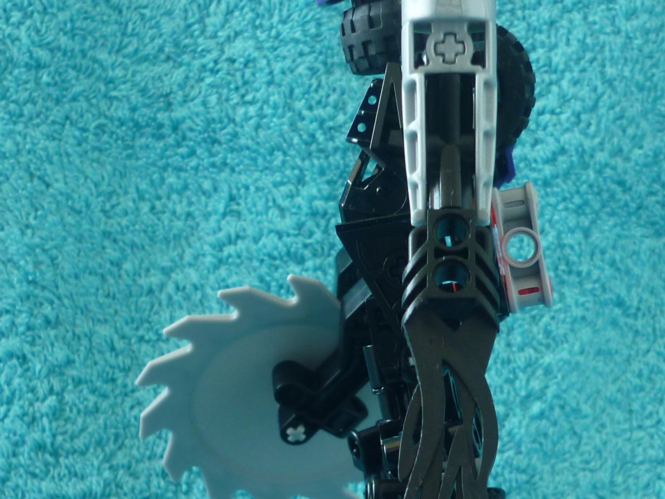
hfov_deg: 19.3
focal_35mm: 102
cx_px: 313
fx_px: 1960
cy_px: 456
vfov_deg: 14.4
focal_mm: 6.9
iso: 125
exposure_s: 1/40
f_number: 3
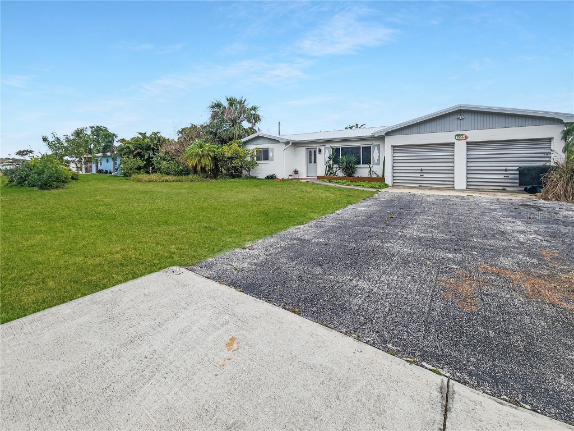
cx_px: 287
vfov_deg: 89.9
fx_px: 216
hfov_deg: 106.2
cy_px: 216
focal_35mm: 13
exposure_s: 1/2321
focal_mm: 2.2
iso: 50
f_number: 2.2
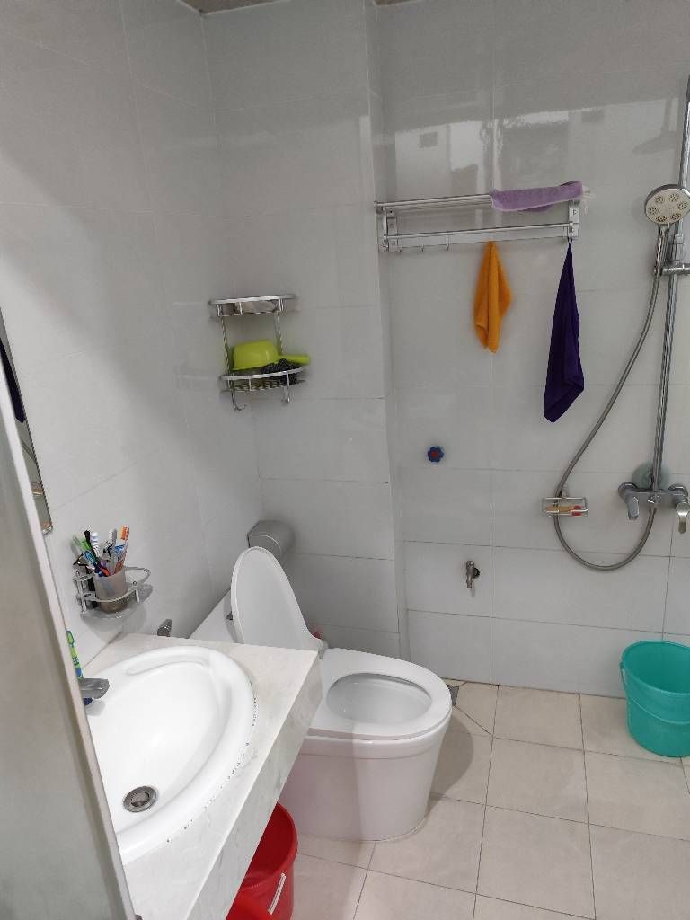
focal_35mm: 23
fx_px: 611
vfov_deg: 73.9
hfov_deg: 58.9
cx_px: 345
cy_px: 460
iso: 1600
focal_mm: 6.19
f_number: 1.65
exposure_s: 1/50
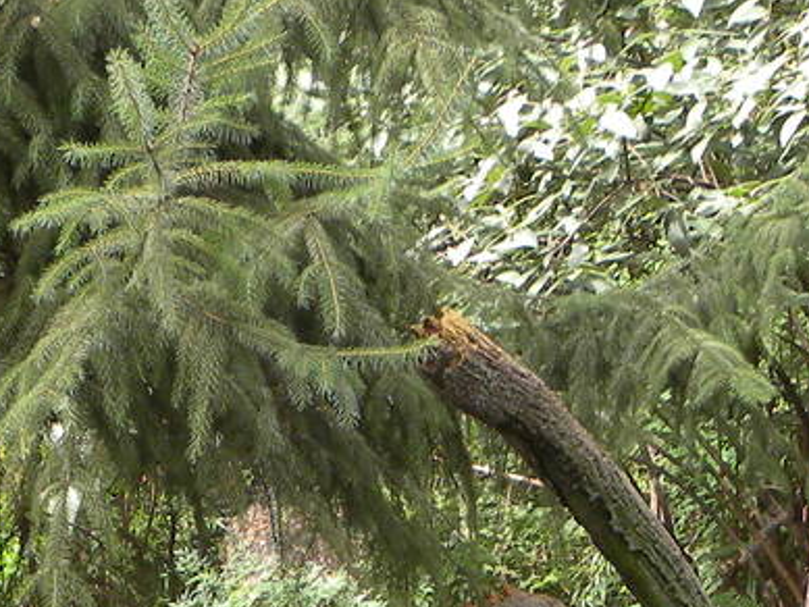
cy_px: 927
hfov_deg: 18.3
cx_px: 304
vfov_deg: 13.0
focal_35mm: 107
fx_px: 2501
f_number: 2.8
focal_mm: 4.6
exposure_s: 1/66.6
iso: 88
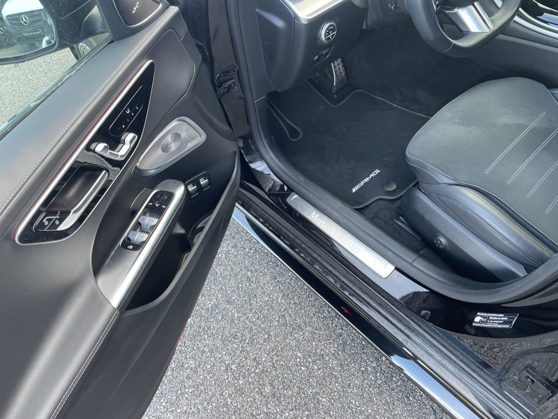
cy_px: 210
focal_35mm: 26
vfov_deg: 53.1
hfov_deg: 67.3
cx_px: 279
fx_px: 419
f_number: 1.6
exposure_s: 1/121
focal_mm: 4.2
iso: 100
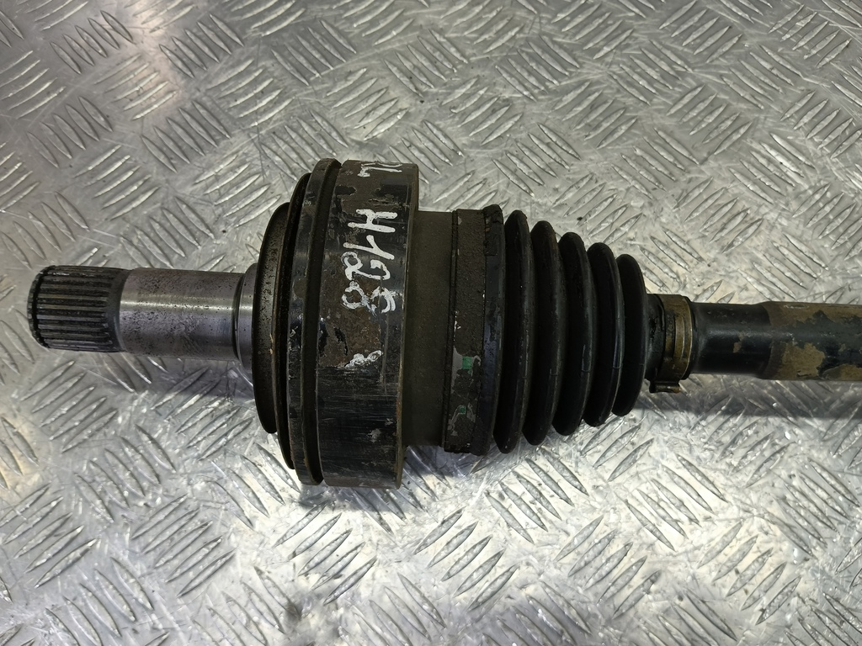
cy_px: 323
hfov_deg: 73.9
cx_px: 431
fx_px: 573
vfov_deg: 58.9
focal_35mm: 23
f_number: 1.6
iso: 90
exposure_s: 1/50
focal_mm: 4.11
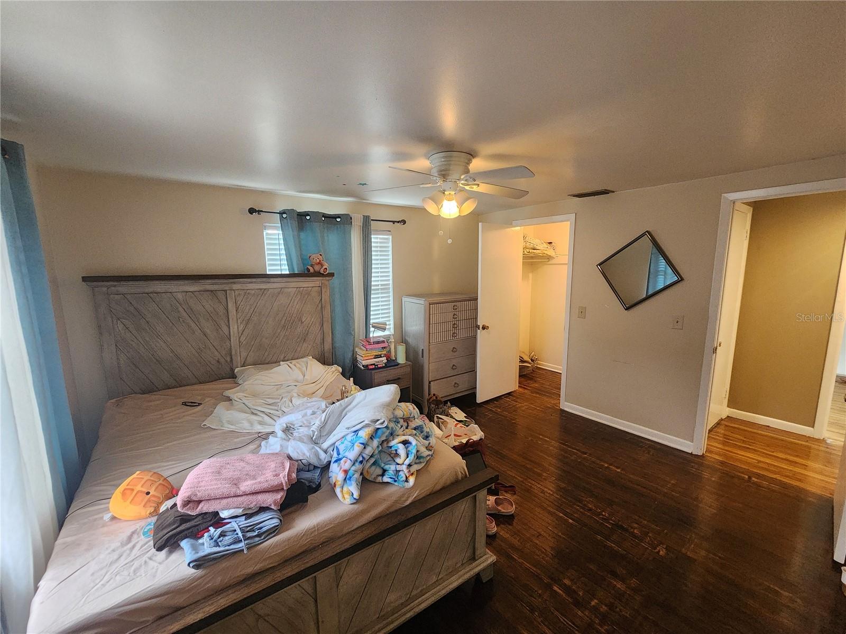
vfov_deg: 89.9
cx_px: 423
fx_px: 318
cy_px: 317
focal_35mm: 13
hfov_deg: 106.2
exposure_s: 1/60
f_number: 2.2
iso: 400
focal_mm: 2.2
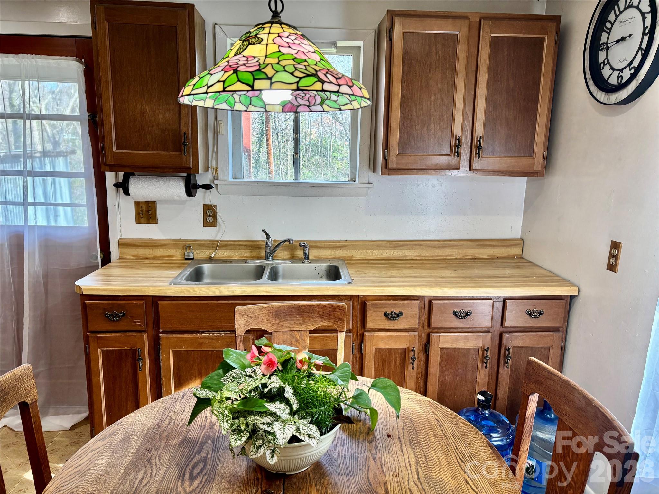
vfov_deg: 53.1
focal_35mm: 26
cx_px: 330
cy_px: 247
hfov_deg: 67.3
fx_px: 495
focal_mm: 5.96
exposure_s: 1/120
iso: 100
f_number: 1.6
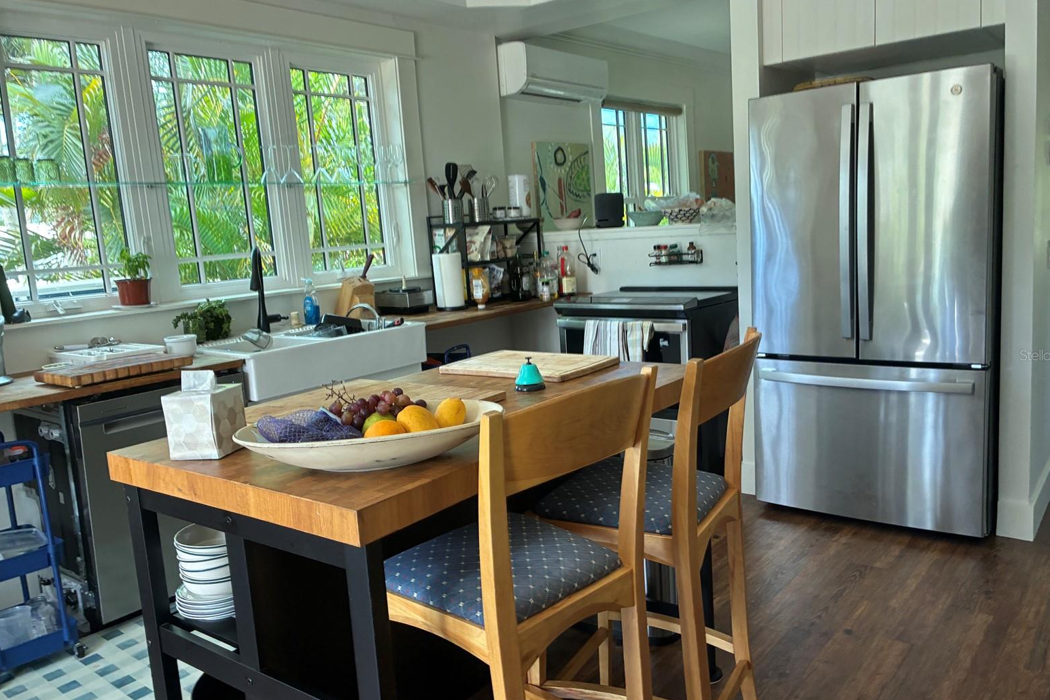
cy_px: 355
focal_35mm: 28
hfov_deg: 65.5
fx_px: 817
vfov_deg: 46.4
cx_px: 540
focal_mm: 4.2
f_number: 1.64
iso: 80
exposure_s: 1/85
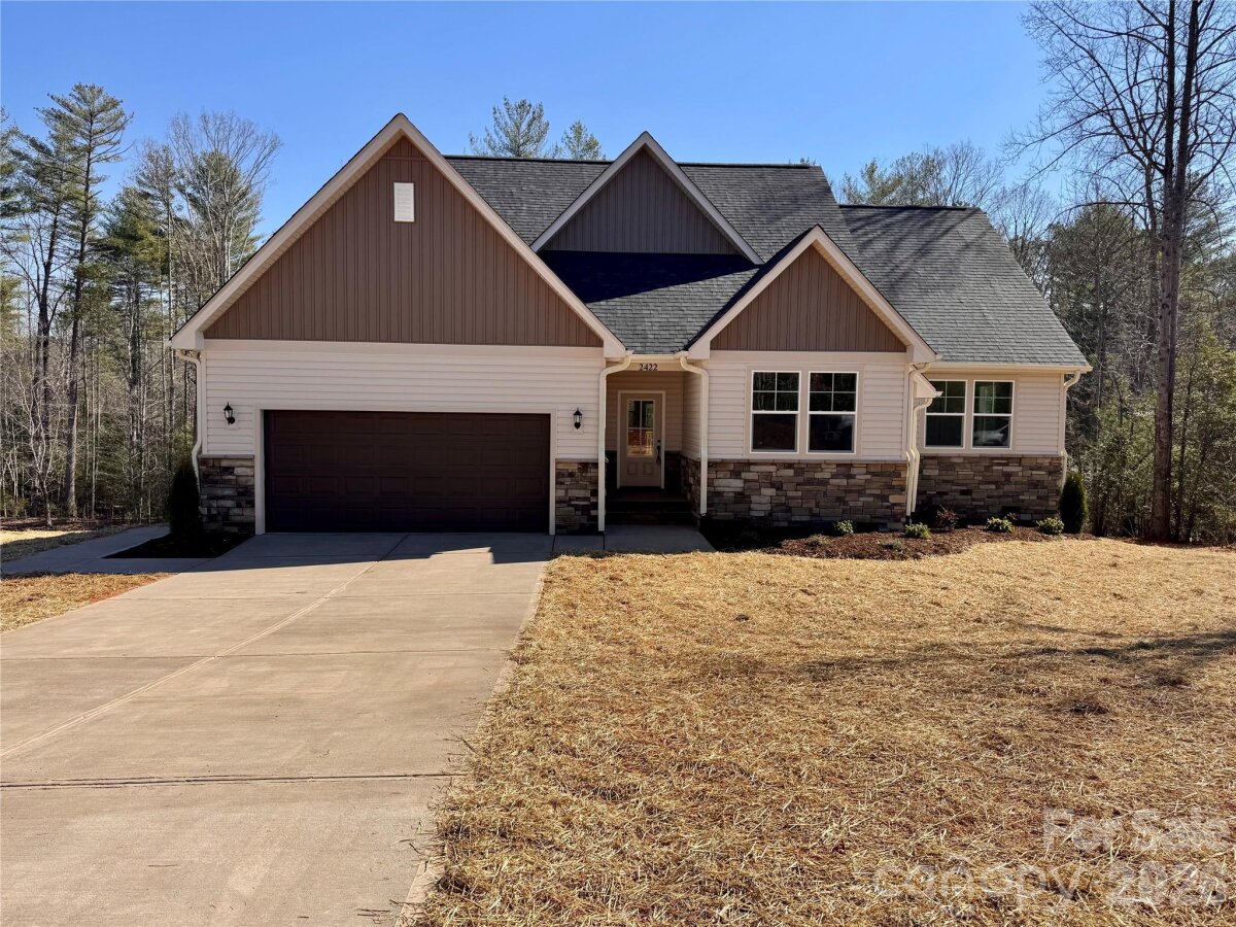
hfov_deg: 71.6
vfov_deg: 56.8
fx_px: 857
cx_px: 618
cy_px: 464
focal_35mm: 24
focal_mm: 6.76
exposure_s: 1/4049
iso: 80
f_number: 1.78
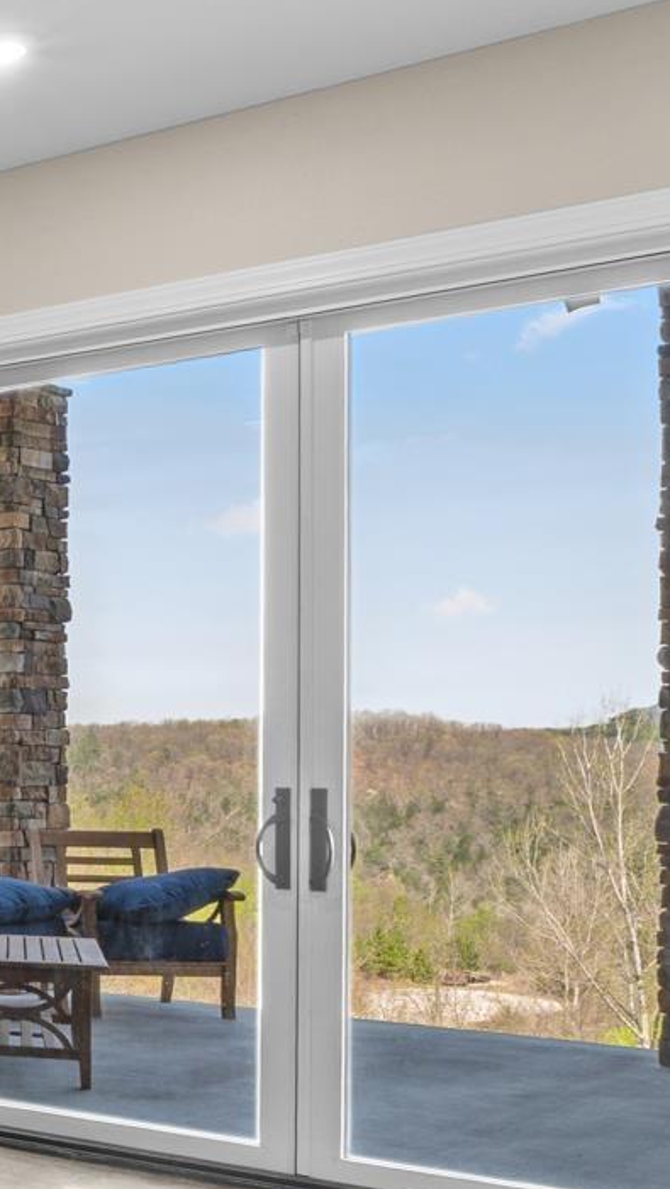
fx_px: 1837
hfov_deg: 15.4
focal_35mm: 58
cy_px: 808
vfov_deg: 35.5
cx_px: -770
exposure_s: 1/3
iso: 200
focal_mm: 10.4
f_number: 9
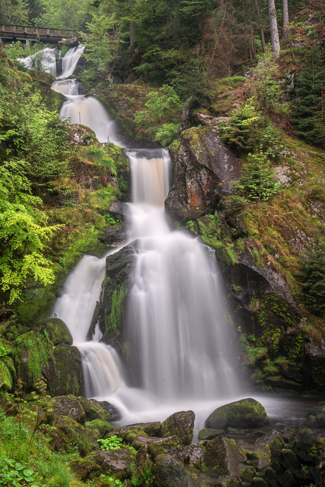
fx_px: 691
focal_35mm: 51
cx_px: 162
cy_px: 244
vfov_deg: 38.9
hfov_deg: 26.5
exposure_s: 10
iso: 100
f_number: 22
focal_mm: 34
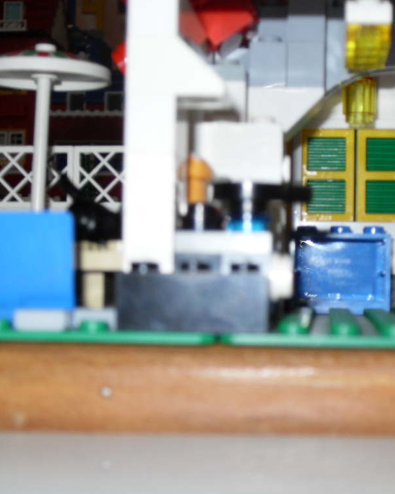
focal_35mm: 83
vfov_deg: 23.0
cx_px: 256
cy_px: 247
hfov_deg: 18.5
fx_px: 1213
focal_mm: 10.1
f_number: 3.7
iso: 100
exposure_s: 1/60
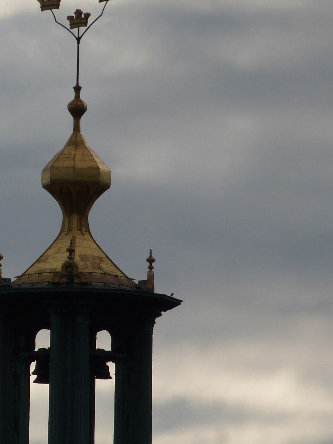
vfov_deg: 2.0
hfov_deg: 1.5
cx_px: 74
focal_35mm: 988
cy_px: 283
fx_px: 12677
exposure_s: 1/1000
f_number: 5.6
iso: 100
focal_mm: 107.9
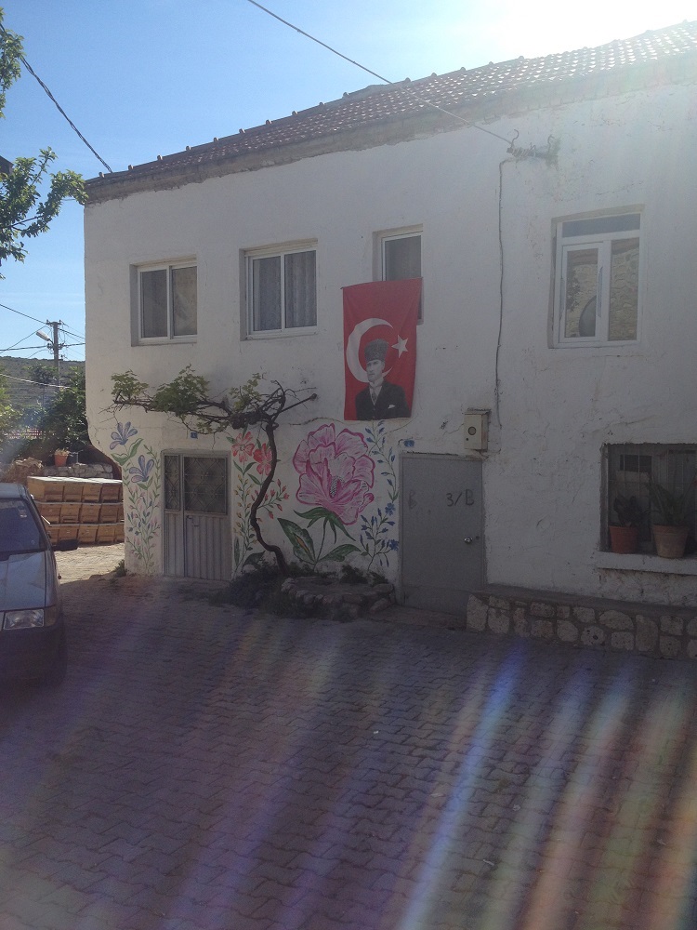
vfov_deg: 52.6
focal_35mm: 35
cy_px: 465
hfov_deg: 40.7
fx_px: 940
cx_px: 348
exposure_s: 1/1672
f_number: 2.4
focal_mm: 4.28
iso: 50
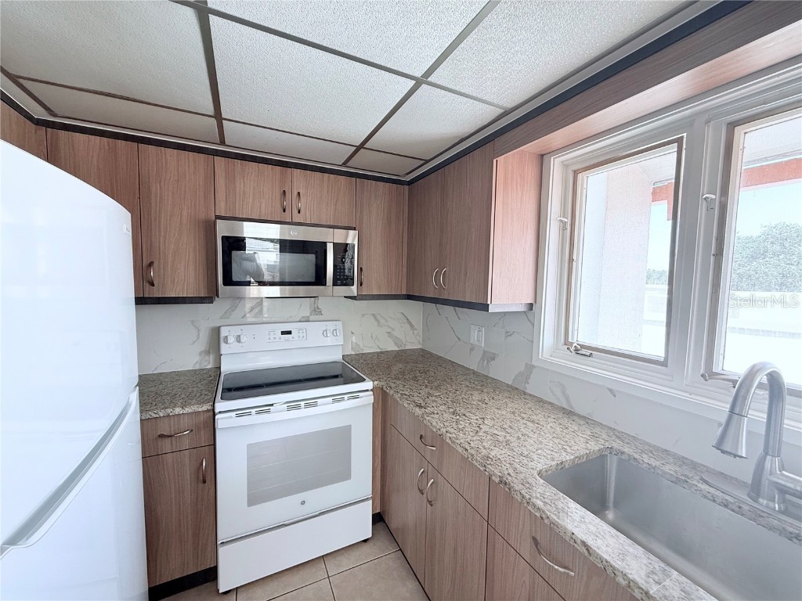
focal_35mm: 14
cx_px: 401
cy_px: 300
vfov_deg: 85.7
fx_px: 324
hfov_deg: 102.1
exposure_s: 1/99
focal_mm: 2.22
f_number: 2.2
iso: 125
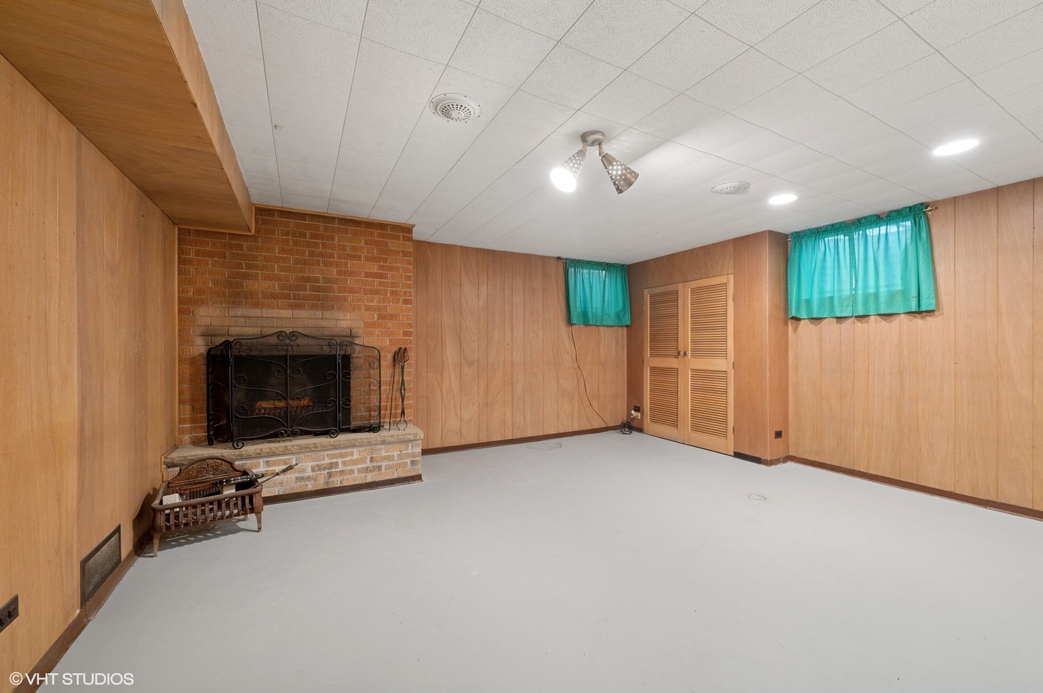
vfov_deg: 81.1
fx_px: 405
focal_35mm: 14
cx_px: 522
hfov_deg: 104.3
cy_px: 346
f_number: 9.5
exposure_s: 1/3
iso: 400
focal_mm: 14
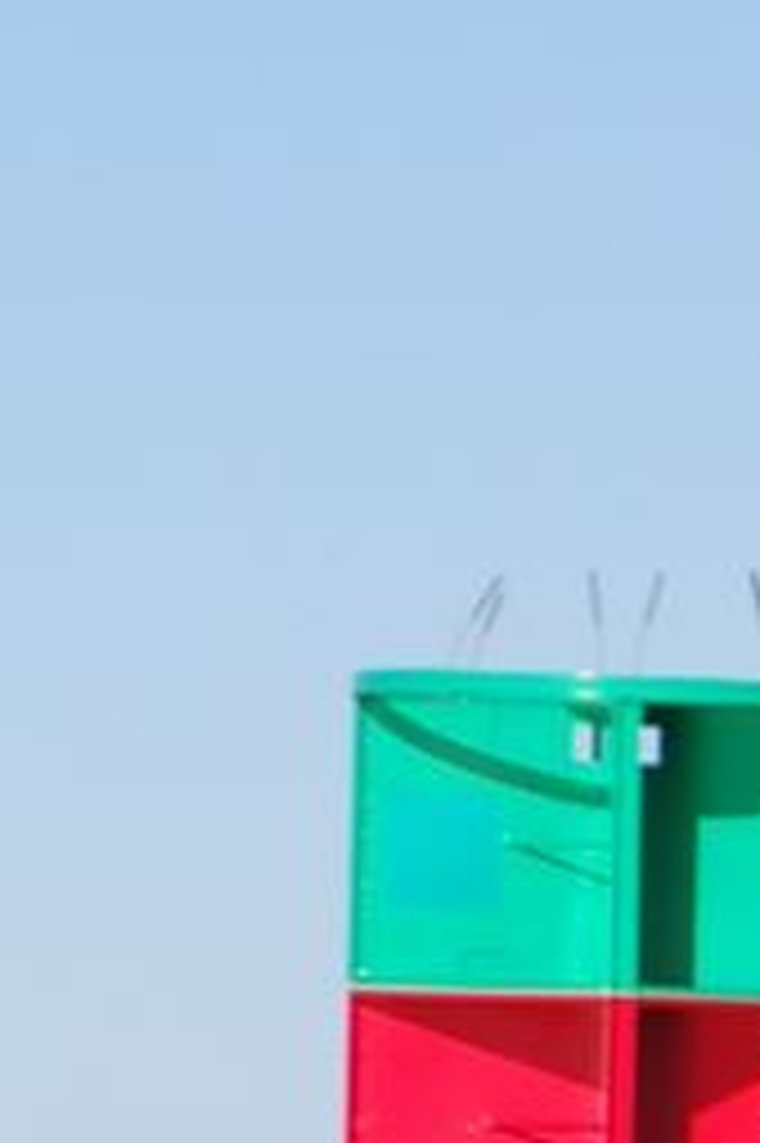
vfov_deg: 9.7
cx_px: 598
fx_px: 6603
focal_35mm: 208
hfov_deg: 6.6
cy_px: 1390
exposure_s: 1/320
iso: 200
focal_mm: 55
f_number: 9
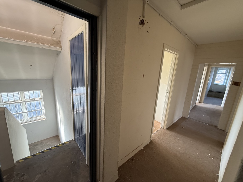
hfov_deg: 102.1
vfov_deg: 85.7
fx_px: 98
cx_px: 122
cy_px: 91
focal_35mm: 14
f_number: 2.2
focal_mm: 2.22
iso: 200
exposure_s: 1/50
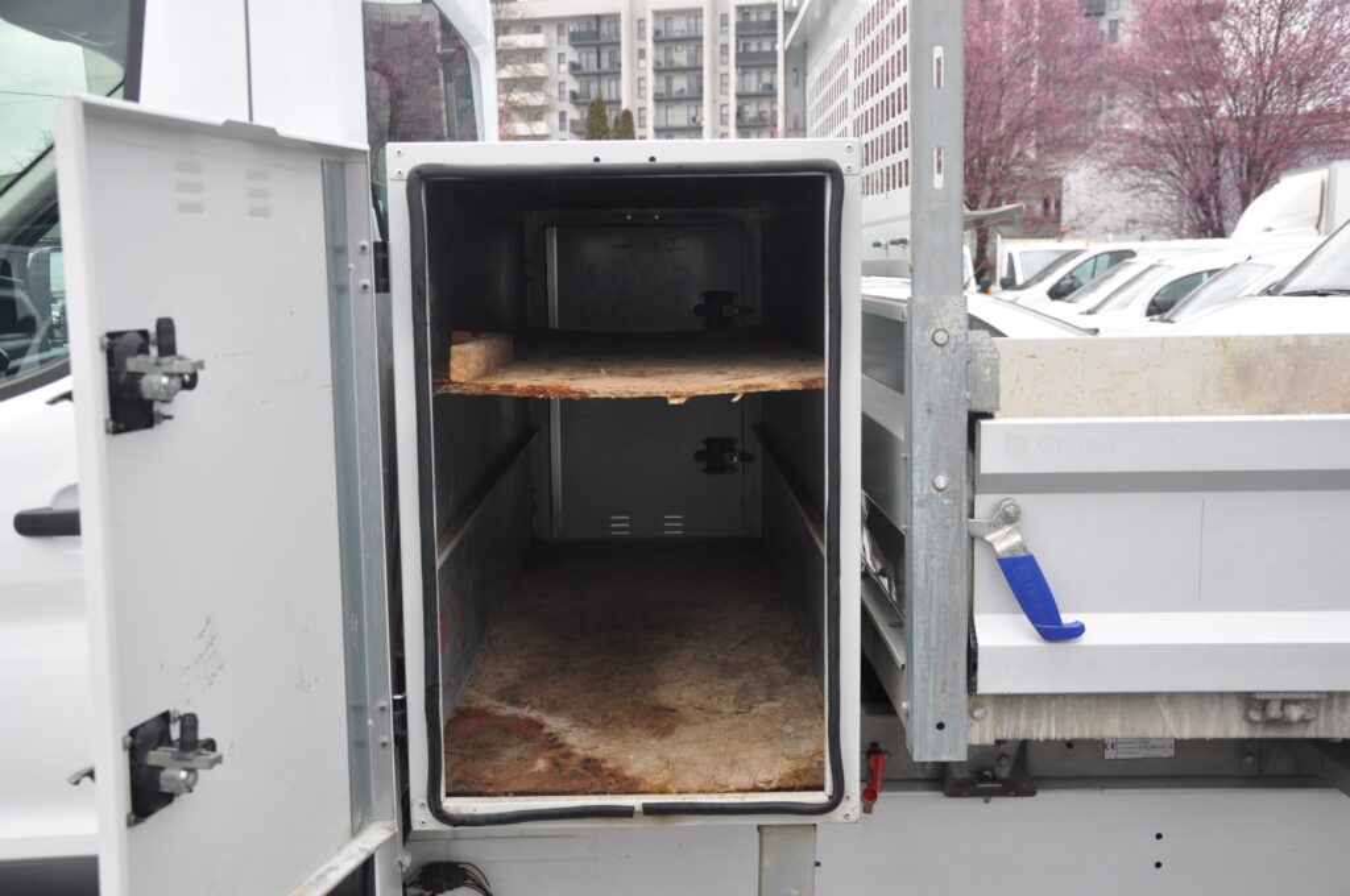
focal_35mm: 39
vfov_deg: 34.1
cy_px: 448
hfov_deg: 49.6
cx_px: 675
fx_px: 1461
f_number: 5.6
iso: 400
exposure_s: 1/125
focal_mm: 26
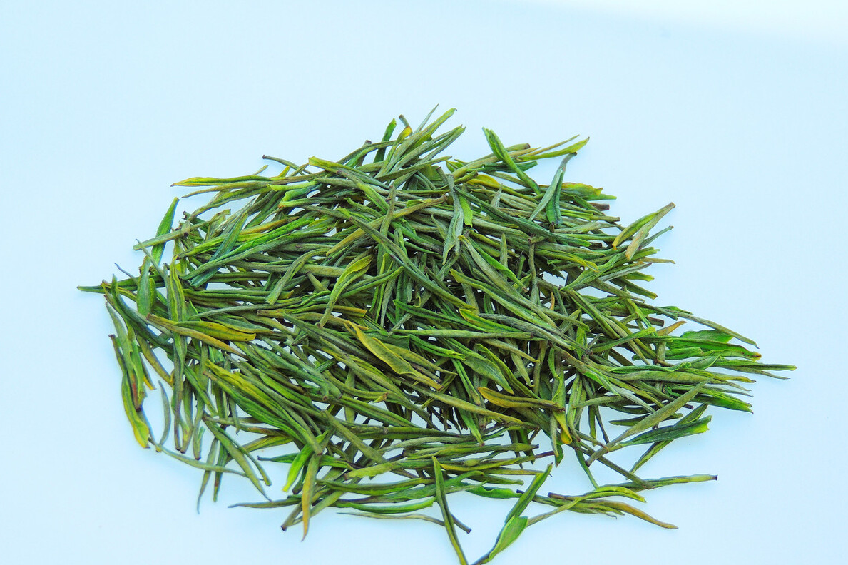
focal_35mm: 105
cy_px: 304
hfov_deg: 19.5
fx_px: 2473
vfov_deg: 13.0
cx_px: 423
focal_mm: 17.8
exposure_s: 1/10
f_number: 4.1
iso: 100
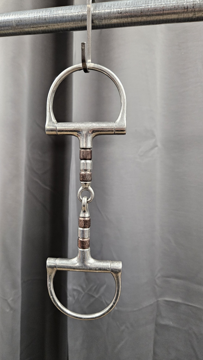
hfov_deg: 44.3
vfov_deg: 71.9
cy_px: 186
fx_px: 249
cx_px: 92
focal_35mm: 26
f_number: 1.8
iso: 640
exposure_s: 1/100
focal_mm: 5.4
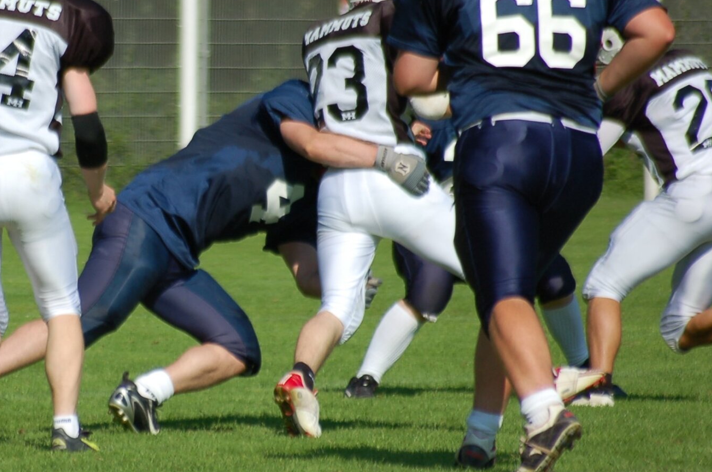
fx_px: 14609
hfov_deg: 2.8
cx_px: 163
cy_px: 193
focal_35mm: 740
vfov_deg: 1.9
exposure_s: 1/1000
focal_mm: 300
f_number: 5.6
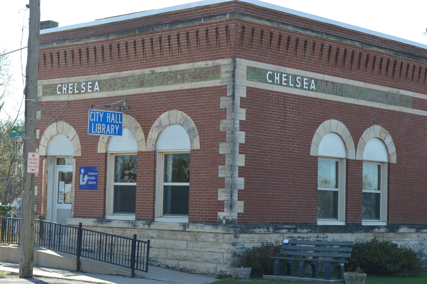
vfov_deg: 18.2
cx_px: 214
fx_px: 889
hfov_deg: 27.0
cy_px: 142
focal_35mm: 75
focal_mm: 50
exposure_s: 1/160
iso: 100
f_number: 6.3
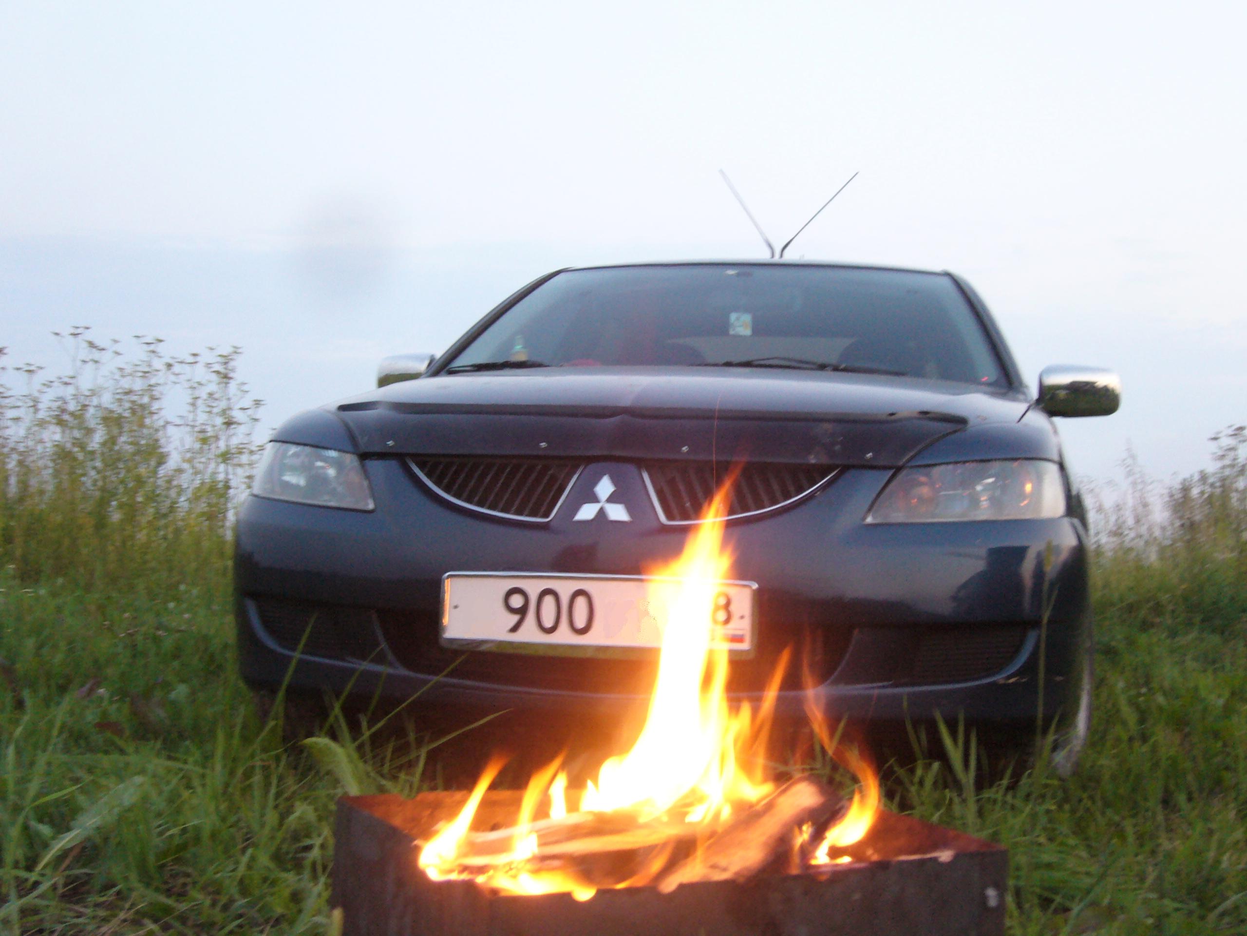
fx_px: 1621
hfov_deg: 42.1
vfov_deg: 32.2
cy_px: 468
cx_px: 624
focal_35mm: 45
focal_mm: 7.5
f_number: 3.2
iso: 200
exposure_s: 1/8
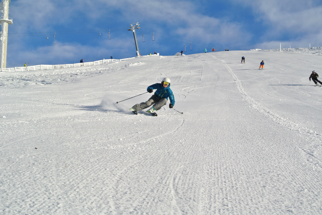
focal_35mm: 81
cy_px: 108
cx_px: 161
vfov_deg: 16.9
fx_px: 725
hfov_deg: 25.0
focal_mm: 30
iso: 100
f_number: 5.6
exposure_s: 1/640
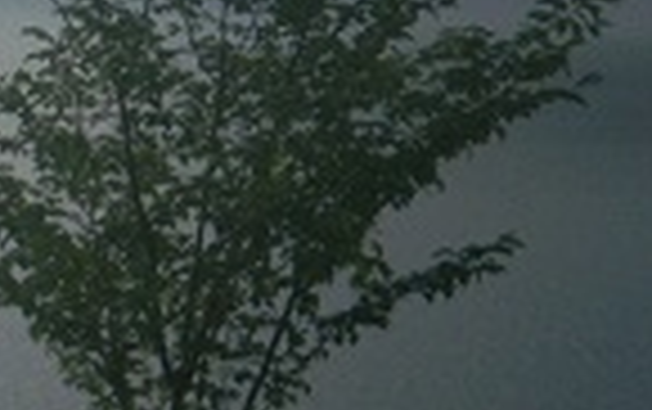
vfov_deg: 7.6
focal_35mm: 172
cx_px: -328
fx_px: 3060
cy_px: -18
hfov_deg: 11.6
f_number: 4.1
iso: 150
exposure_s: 1/998
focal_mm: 8.3
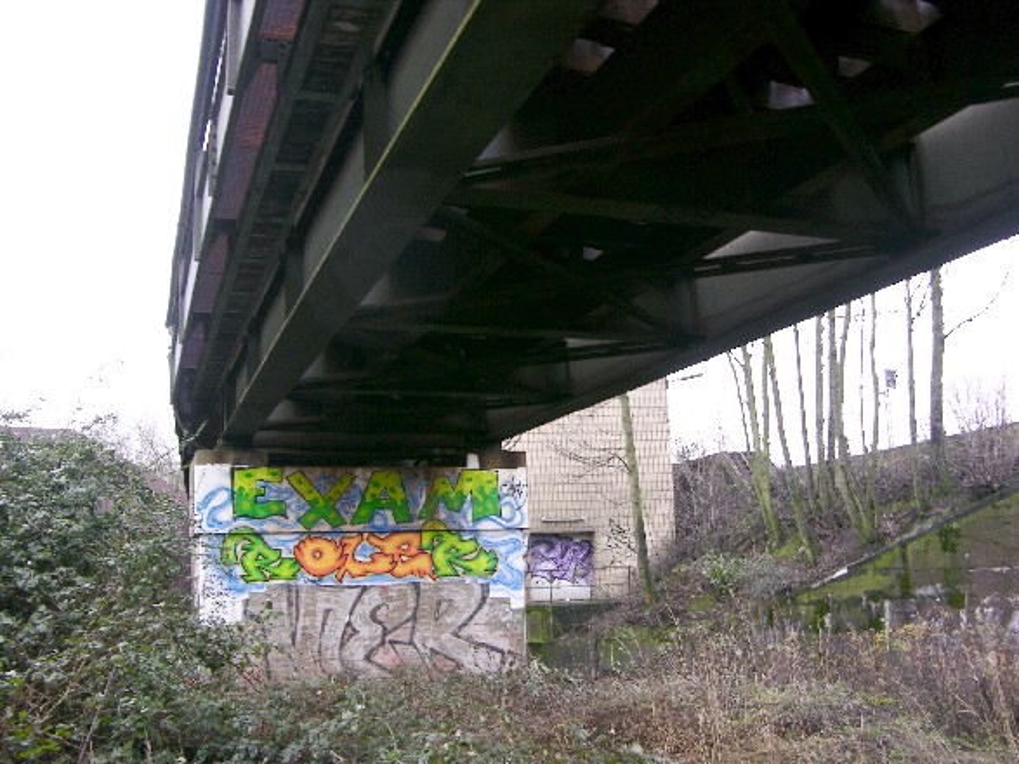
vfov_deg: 40.7
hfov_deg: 52.6
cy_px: 382
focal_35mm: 35
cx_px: 510
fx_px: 1030
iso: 50
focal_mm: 8.9
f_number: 2.8
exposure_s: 1/10.1
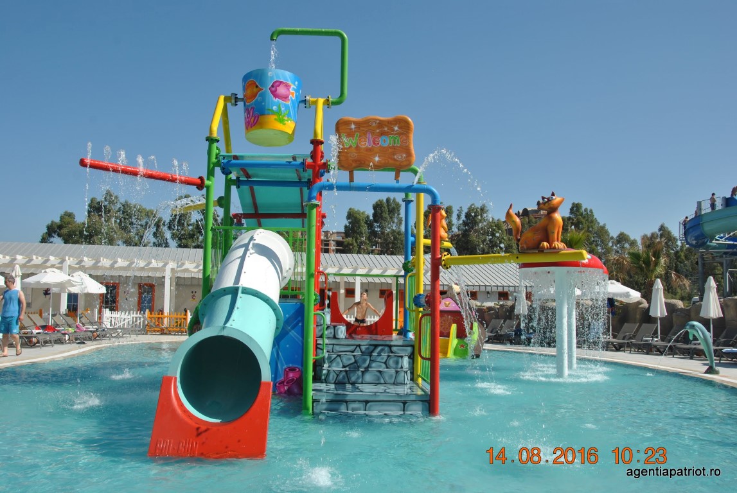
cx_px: 368
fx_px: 615
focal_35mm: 30
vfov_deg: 43.7
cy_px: 246
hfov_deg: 61.9
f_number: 9
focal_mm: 20
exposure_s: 1/320
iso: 100
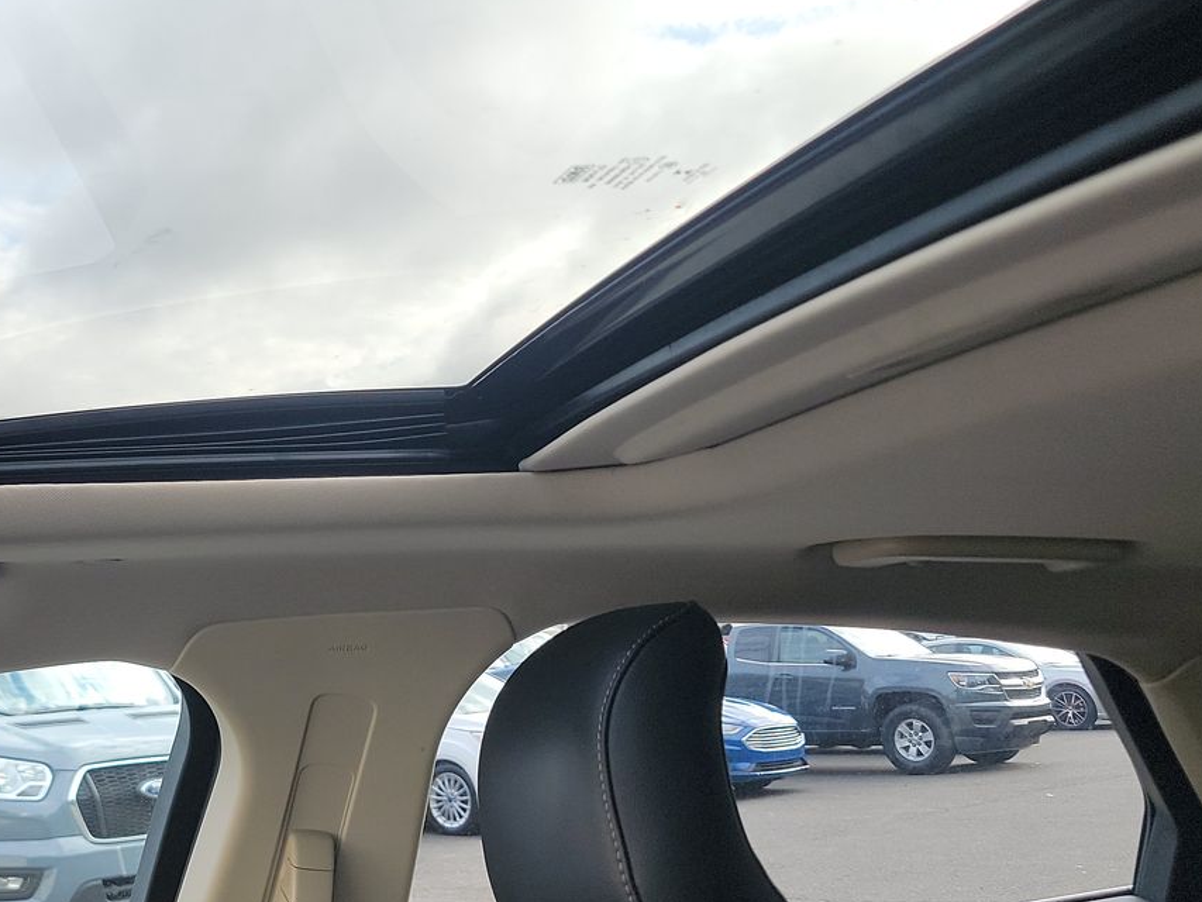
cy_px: 400
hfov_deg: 40.7
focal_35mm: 45
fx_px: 1563
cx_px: 275
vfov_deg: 32.2
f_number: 1.8
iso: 75
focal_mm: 6.7
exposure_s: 1/59
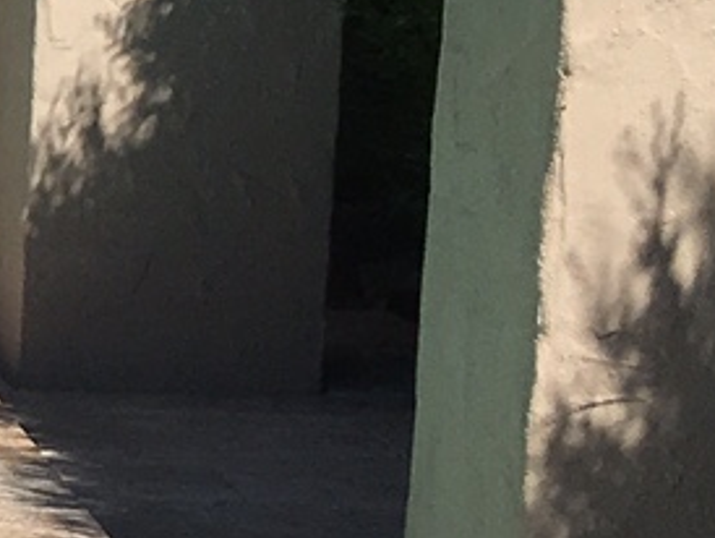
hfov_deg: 7.9
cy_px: 642
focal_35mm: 213
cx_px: -1506
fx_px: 4403
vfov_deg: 6.9
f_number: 2.2
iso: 25
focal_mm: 4.15
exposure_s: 1/2849
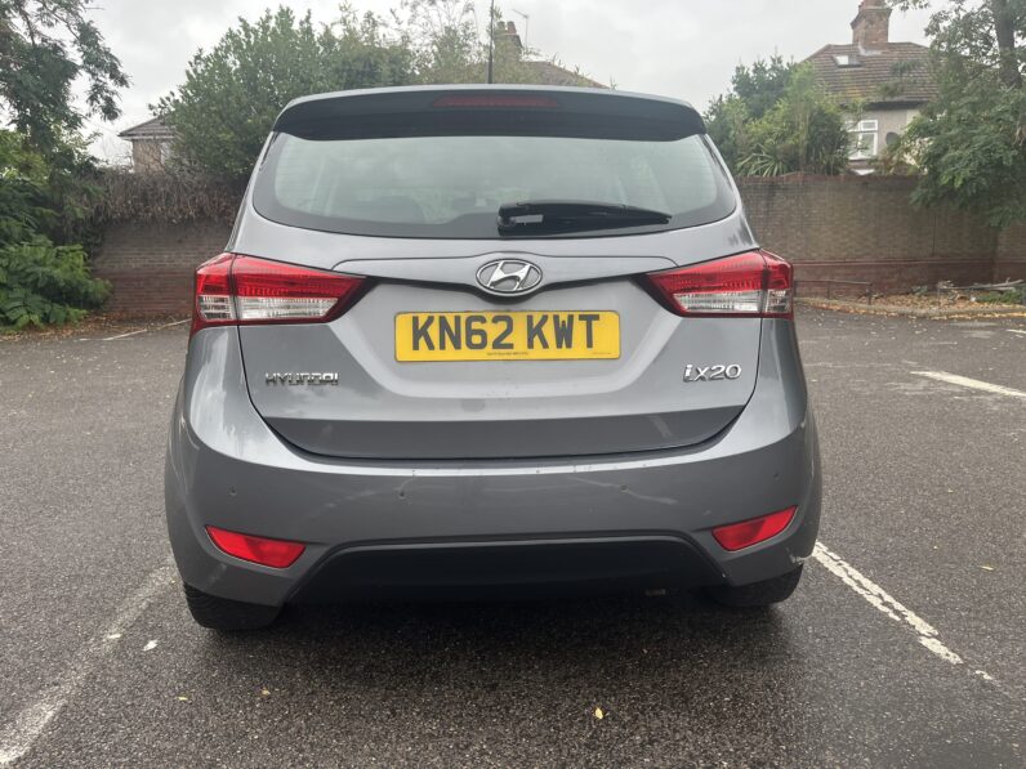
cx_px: 513
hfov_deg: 67.3
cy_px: 384
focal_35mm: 26
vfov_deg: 53.1
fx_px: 771
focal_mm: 5.1
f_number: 1.6
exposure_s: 1/413
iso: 50
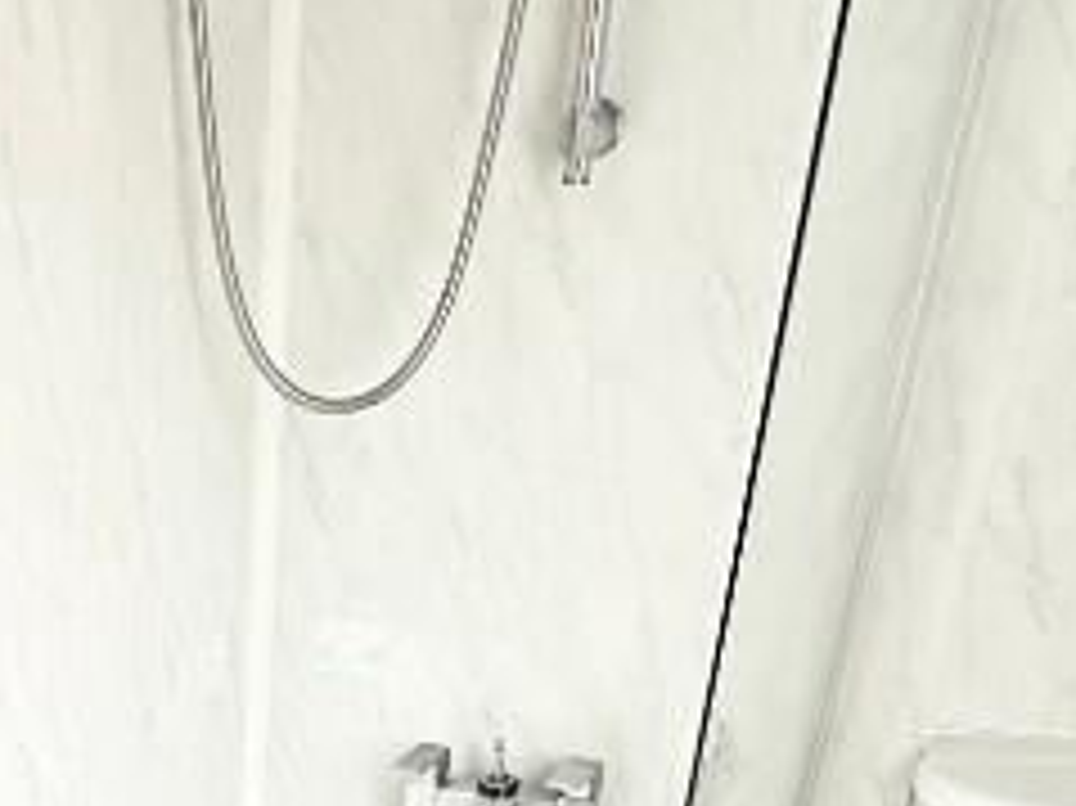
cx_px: -54
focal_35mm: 60
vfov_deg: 19.6
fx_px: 1864
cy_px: 1355
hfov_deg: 29.6
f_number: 2.2
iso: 400
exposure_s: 1/60
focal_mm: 2.22
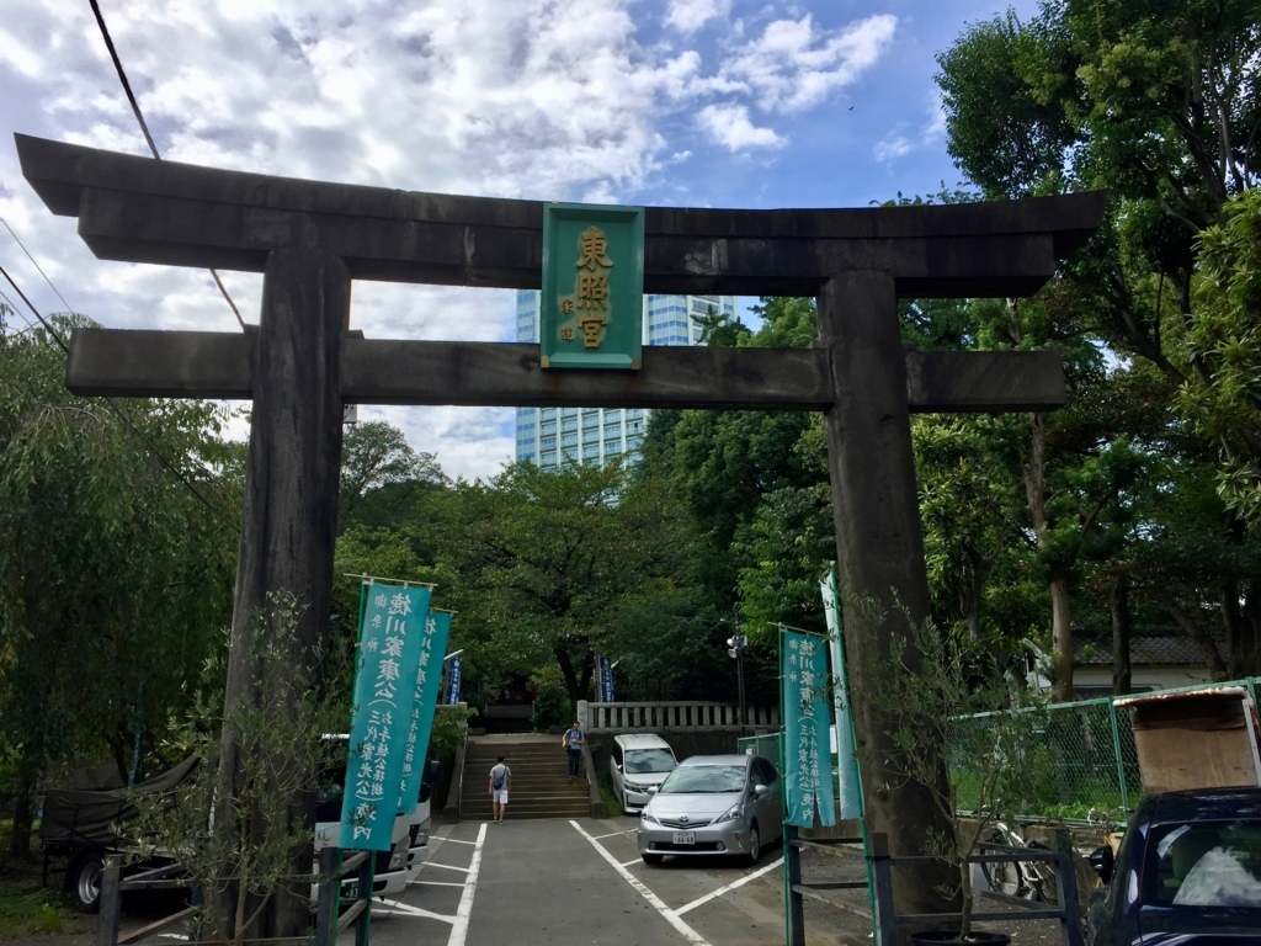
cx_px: 630
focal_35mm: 29
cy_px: 473
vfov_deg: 48.2
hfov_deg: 61.7
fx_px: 1056
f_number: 2.2
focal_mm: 4.15
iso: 32
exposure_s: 1/1980
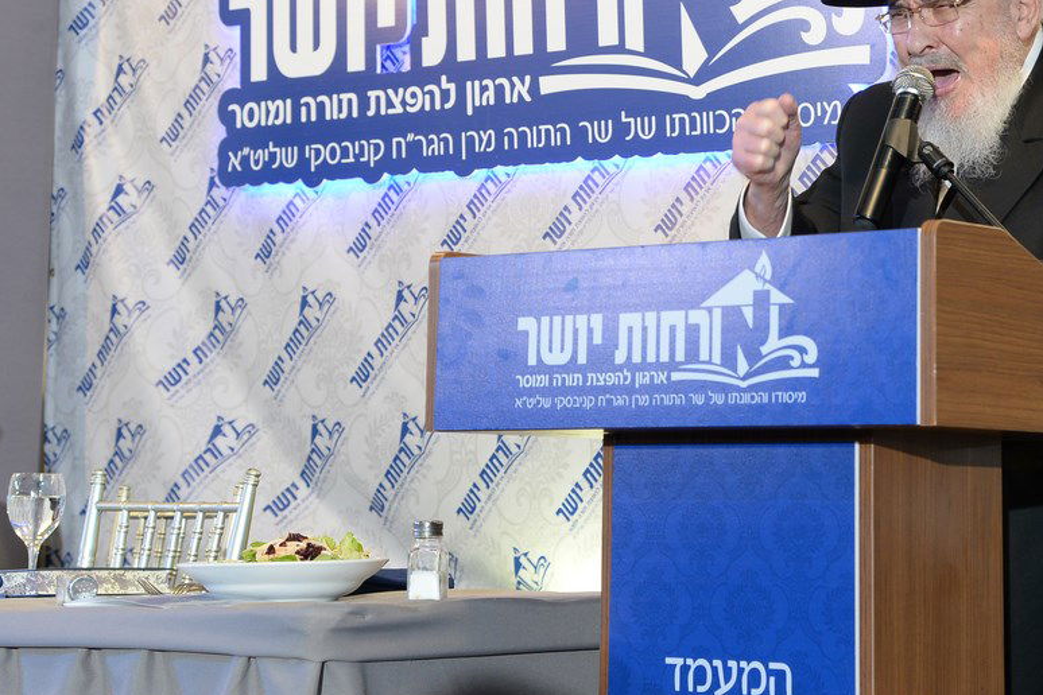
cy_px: 214
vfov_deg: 13.1
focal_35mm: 104
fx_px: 3013
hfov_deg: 19.6
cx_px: 699
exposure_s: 1/80
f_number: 5.6
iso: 1250
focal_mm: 70
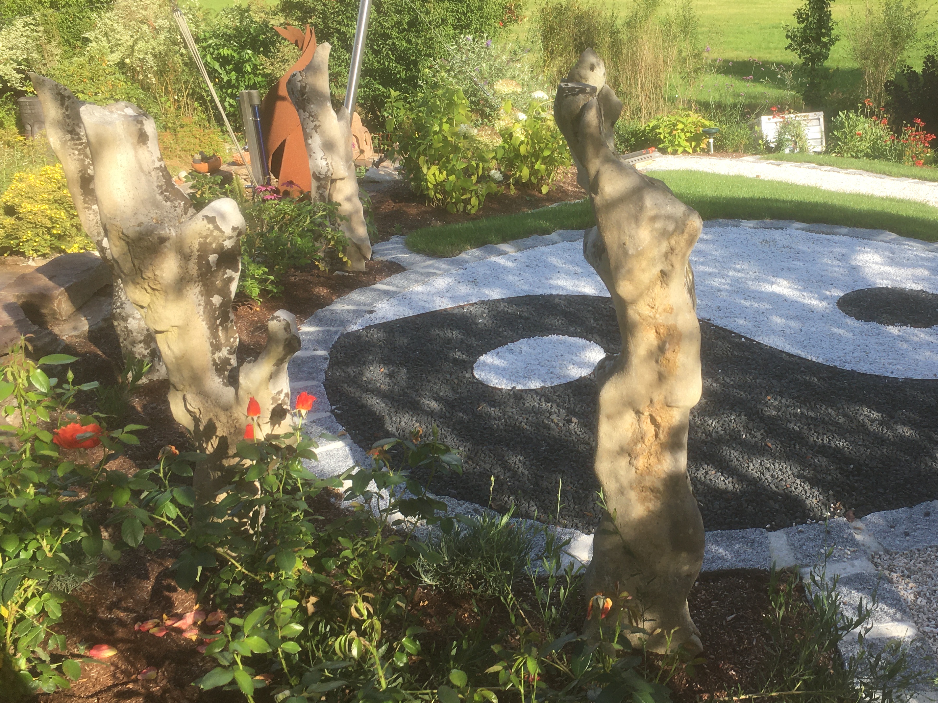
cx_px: 661
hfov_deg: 44.7
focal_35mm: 41
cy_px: 343
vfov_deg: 35.1
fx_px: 1111
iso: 25
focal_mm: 4.15
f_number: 2.2
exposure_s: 1/460
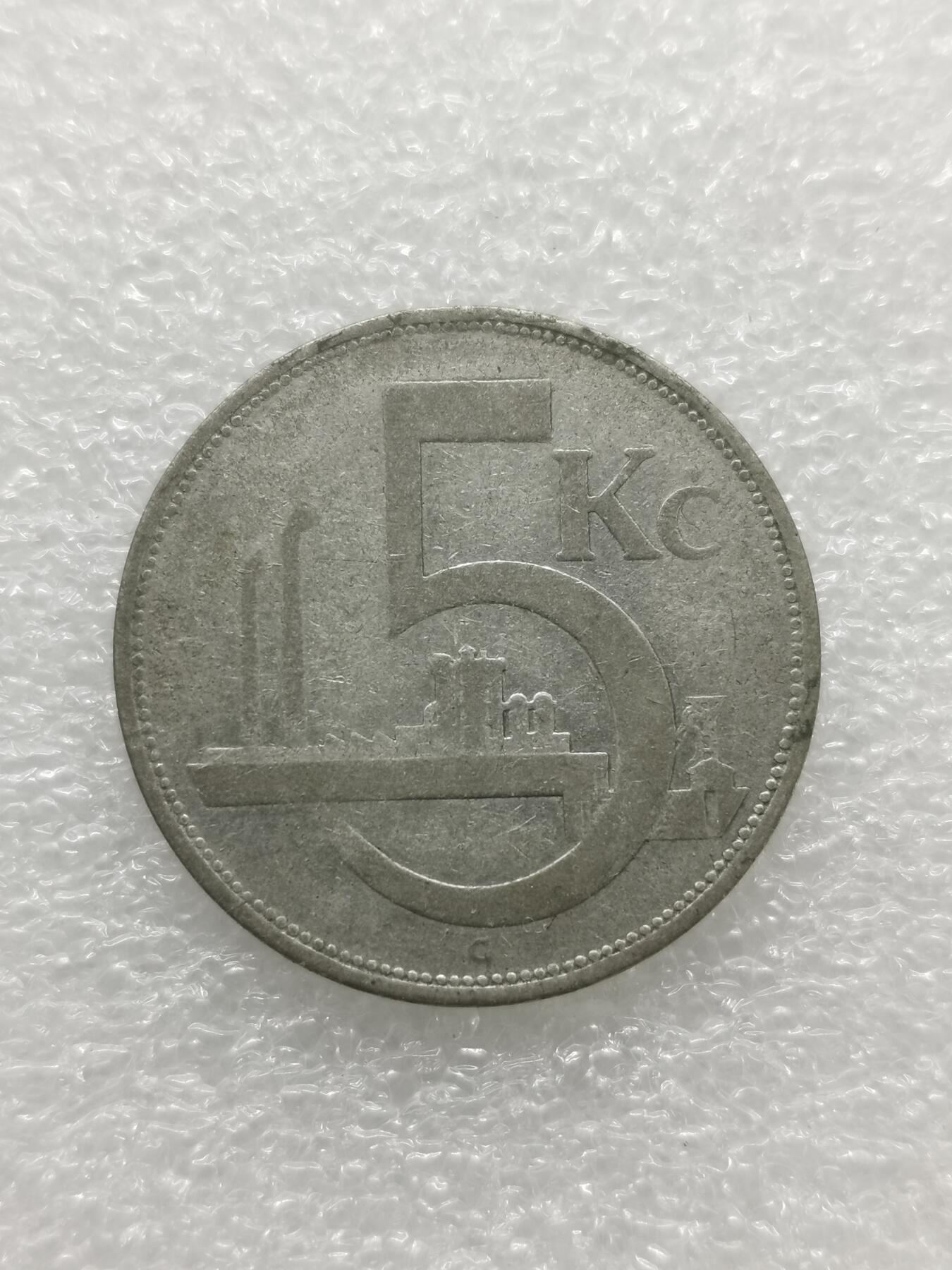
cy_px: 635
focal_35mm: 66
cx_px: 476
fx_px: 2420
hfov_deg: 22.3
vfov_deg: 29.4
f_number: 1.6
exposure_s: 1/100
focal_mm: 5.56
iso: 80
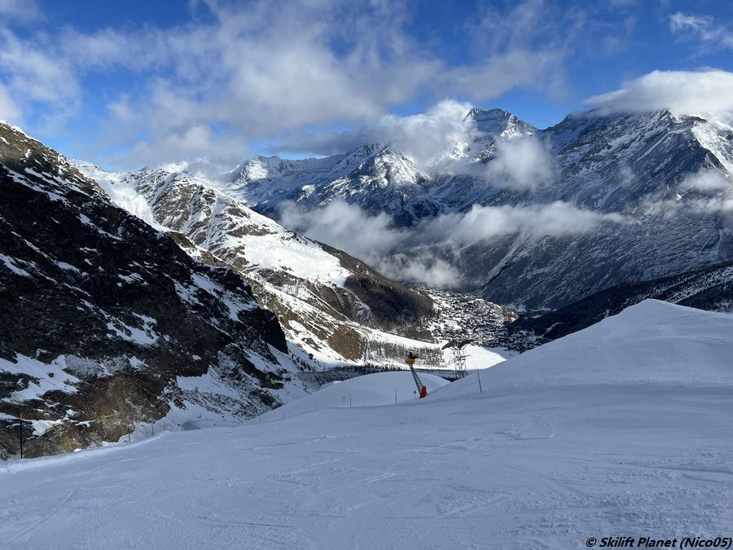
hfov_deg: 67.3
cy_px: 275
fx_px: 551
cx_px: 366
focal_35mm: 26
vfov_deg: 53.1
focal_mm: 5.7
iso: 50
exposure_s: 1/6211
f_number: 1.5
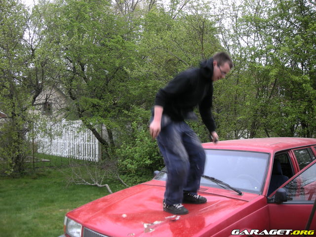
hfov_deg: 52.6
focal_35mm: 35
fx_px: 320
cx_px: 158
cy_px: 118
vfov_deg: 40.7
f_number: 2.8
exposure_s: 1/42.6
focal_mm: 5.7
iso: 50
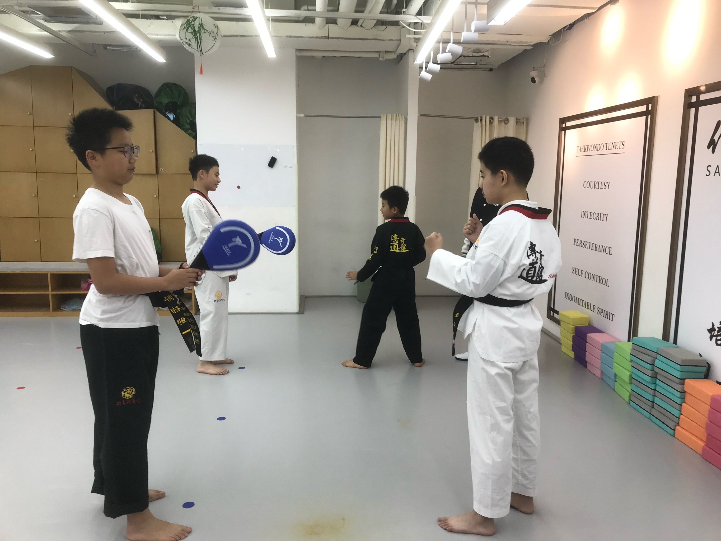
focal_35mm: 28
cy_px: 270
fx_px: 583
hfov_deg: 63.4
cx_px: 360
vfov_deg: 49.8
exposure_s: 1/50
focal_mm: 3.99
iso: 25
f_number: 1.8
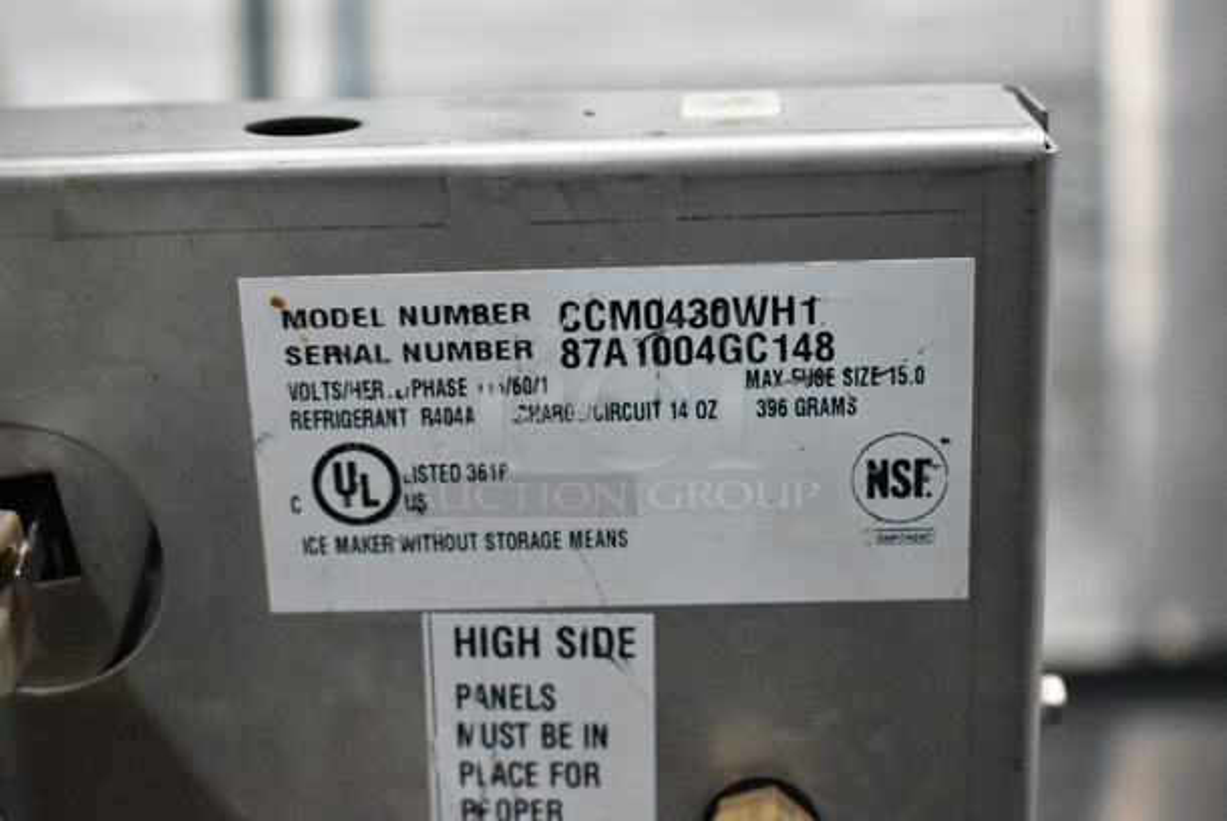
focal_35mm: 60
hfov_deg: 33.4
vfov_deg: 22.7
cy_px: 410
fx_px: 2047
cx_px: 614
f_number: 6.3
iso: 6400
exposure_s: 1/250
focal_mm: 40
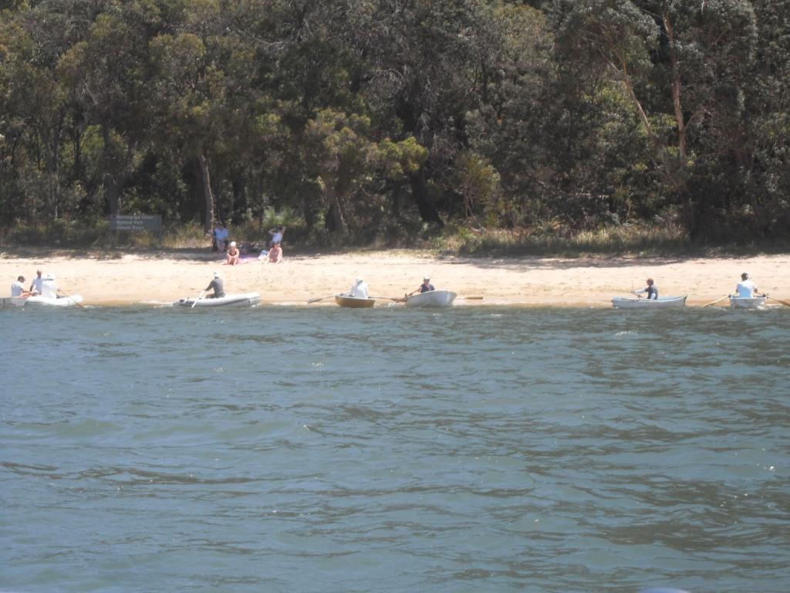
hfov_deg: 17.7
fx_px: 2533
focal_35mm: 111
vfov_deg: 13.3
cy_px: 296
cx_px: 395
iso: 80
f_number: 5.2
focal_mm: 18.1
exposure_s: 1/180
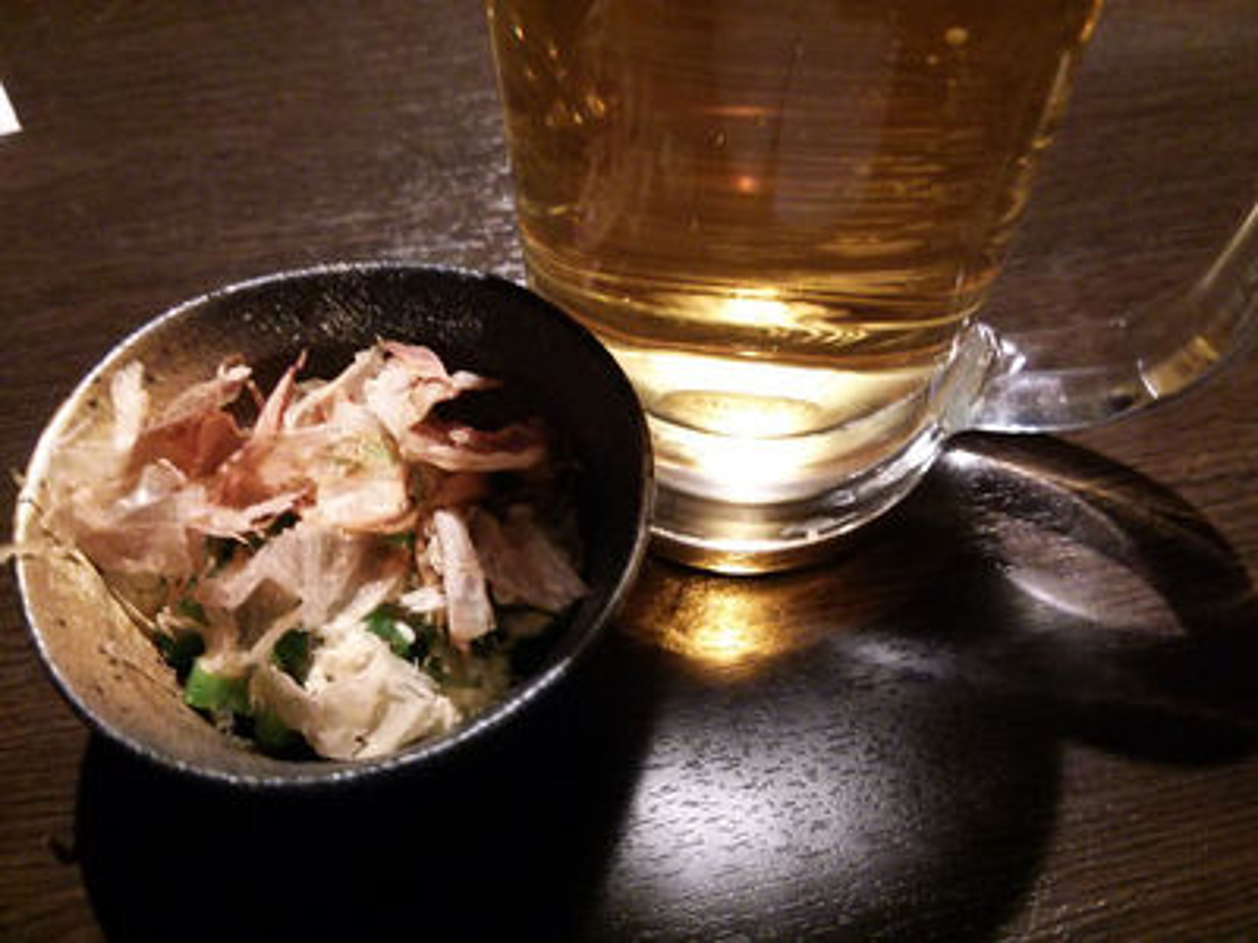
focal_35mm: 30
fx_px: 1090
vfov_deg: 46.8
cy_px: 472
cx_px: 629
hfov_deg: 60.0
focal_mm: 4.06
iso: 500
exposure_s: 1/16
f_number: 1.94
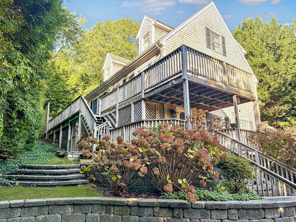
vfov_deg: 56.8
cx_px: 148
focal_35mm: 24
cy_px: 111
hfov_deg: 71.6
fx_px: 205
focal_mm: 6.76
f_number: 1.8
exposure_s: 1/750
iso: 80
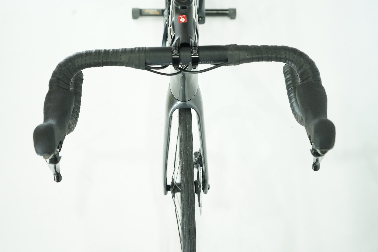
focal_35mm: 43
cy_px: 126
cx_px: 189
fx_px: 451
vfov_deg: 31.2
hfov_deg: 45.4
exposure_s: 1/200
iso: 2500
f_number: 5
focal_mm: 43
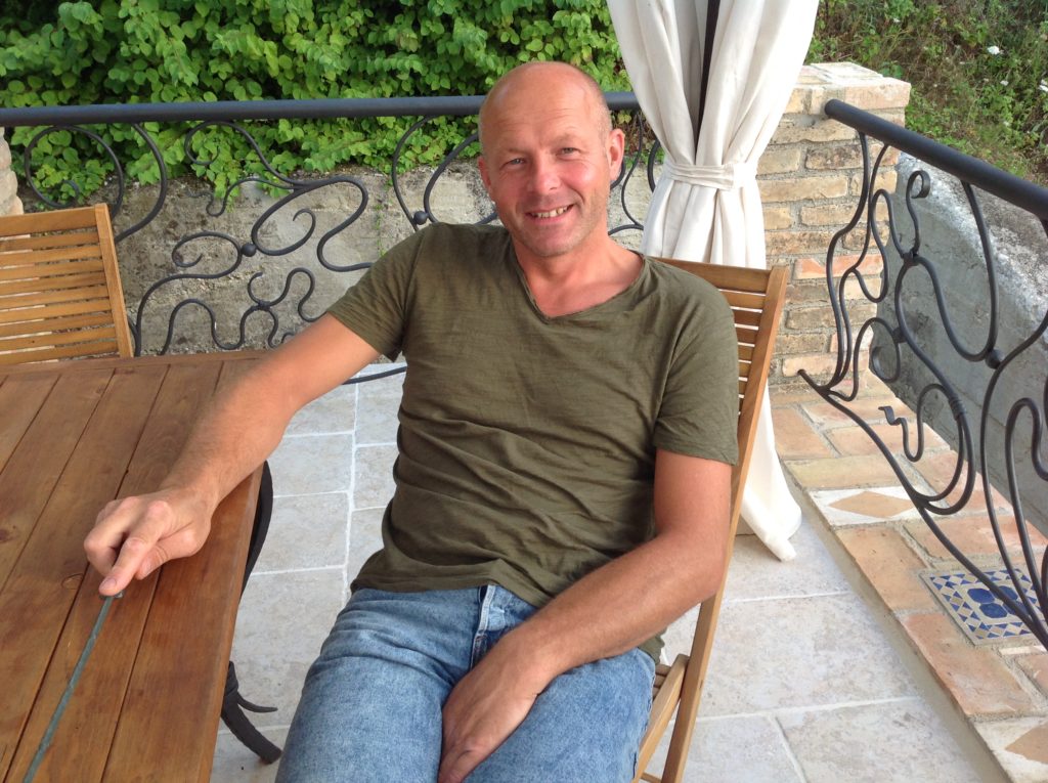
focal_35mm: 35
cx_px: 524
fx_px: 1058
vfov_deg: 40.6
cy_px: 392
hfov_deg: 52.7
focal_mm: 4.28
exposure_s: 1/120
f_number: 2.4
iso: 80
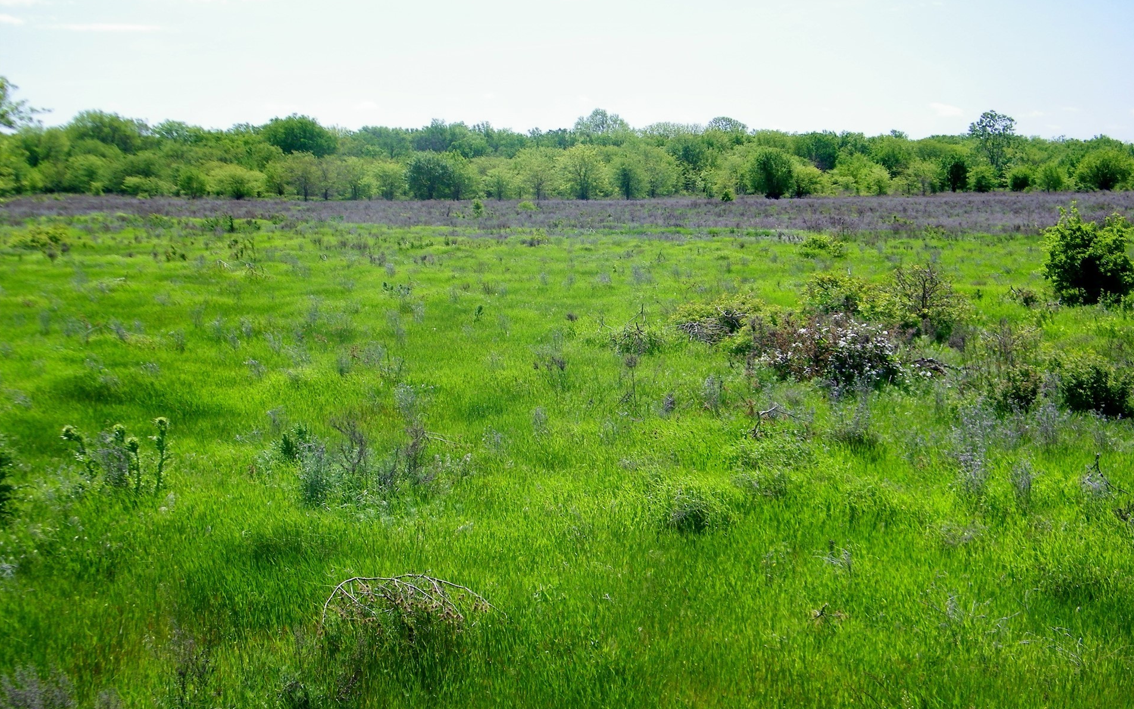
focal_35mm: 47
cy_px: 385
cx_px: 570
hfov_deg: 42.6
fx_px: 1453
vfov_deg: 27.4
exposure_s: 1/200
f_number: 7.8
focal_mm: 7.9
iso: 80
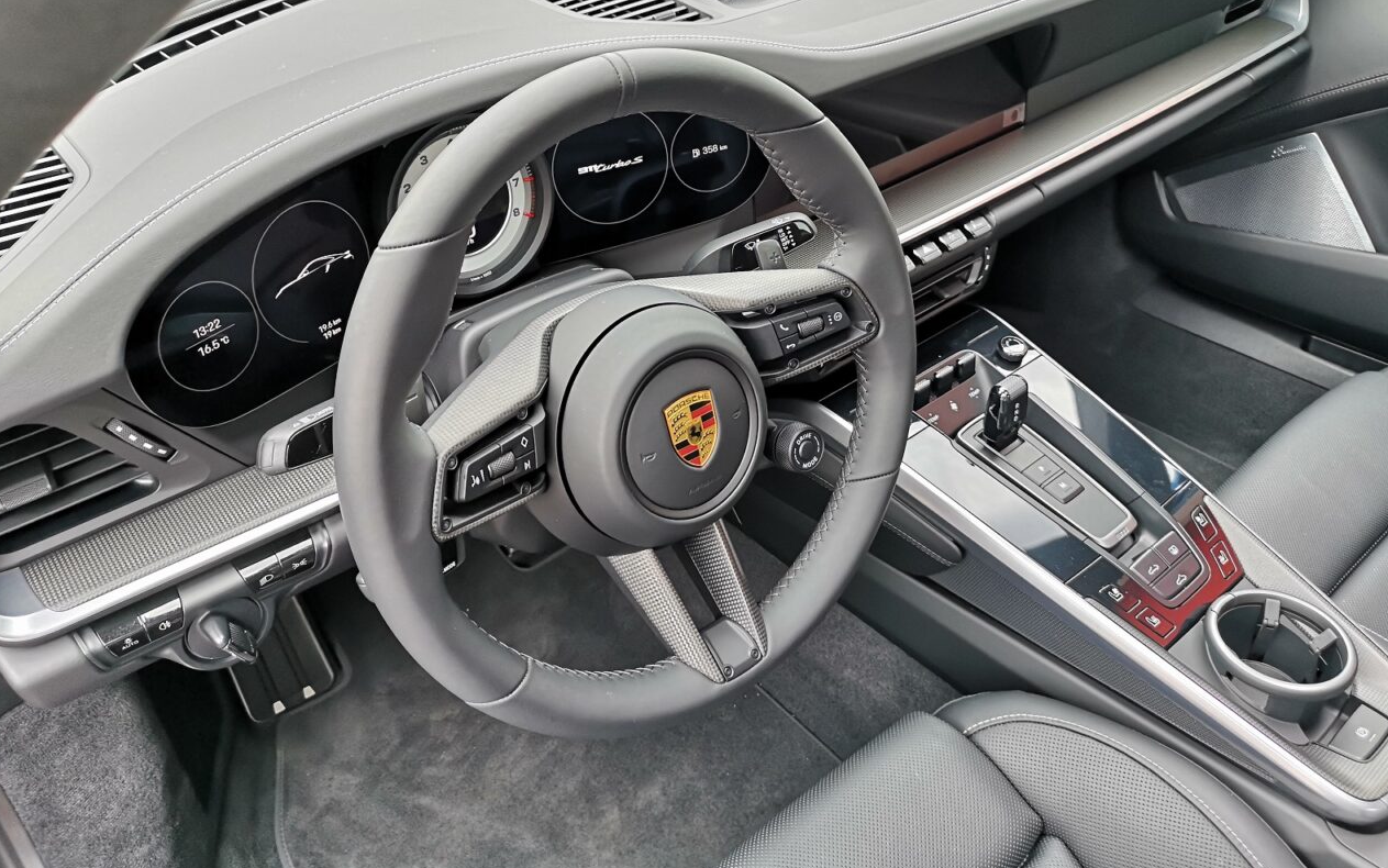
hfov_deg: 64.6
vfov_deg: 43.0
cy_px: 347
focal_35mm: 29
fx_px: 1097
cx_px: 693
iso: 64
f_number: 1.8
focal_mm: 5.58
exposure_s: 1/100
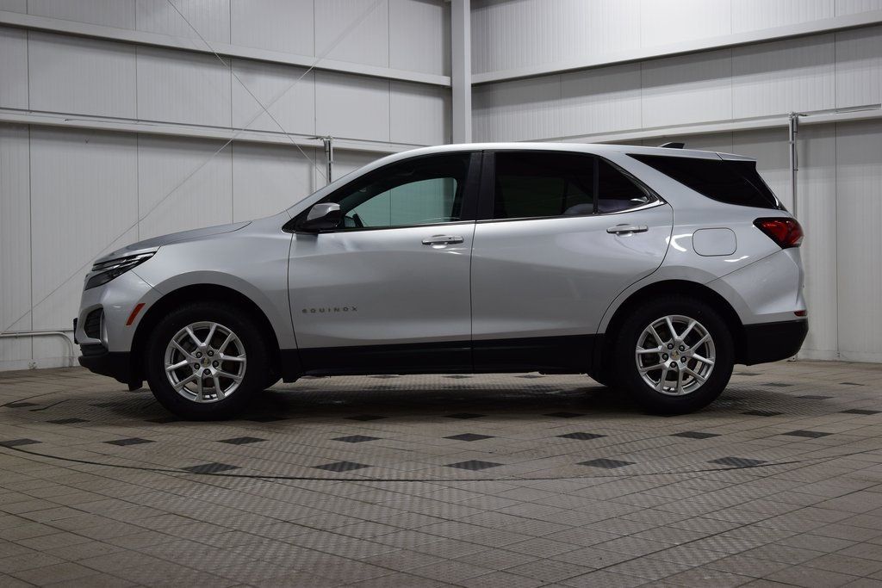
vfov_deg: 26.5
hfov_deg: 38.9
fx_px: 1250
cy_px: 294
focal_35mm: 51
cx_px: 441
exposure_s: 1/30
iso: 400
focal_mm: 34
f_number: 7.1
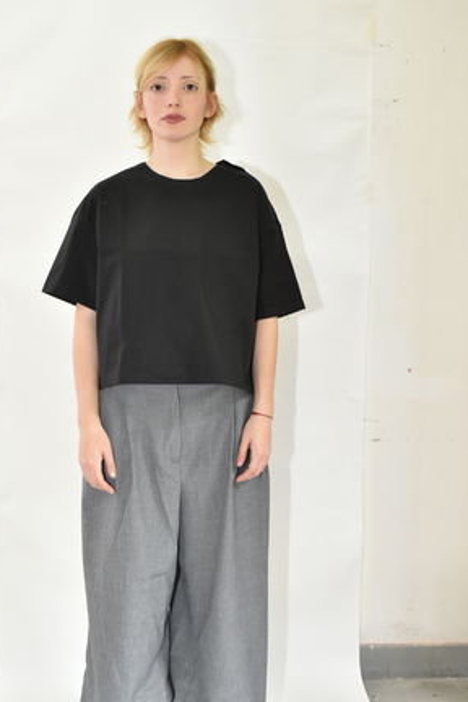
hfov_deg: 26.9
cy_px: 384
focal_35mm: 50
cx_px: 185
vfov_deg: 39.6
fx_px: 975
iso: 800
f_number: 5.6
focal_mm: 24
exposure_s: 1/60
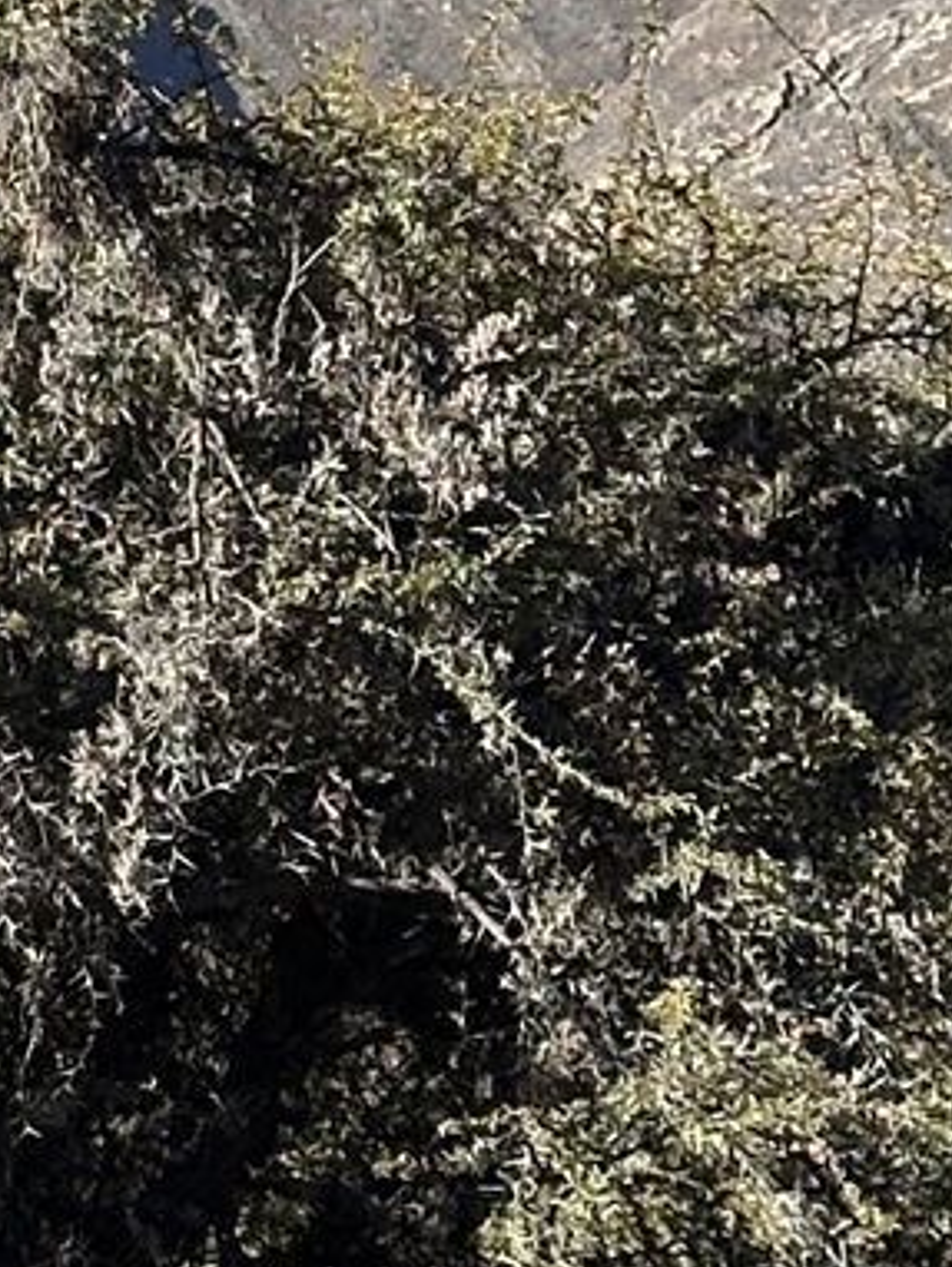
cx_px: -1324
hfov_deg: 5.7
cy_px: -458
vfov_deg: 7.8
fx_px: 9194
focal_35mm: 251
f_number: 1.78
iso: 64
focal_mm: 6.86
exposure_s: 1/2410
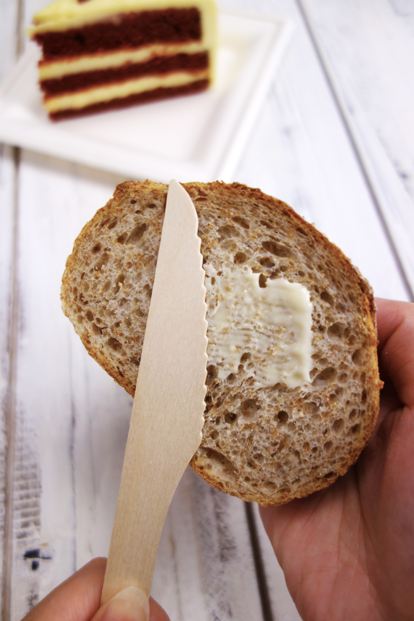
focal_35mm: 28
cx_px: 207
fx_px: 483
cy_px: 310
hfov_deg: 46.4
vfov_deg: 65.5
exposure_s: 1/320
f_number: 1.8
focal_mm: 10.4
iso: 80
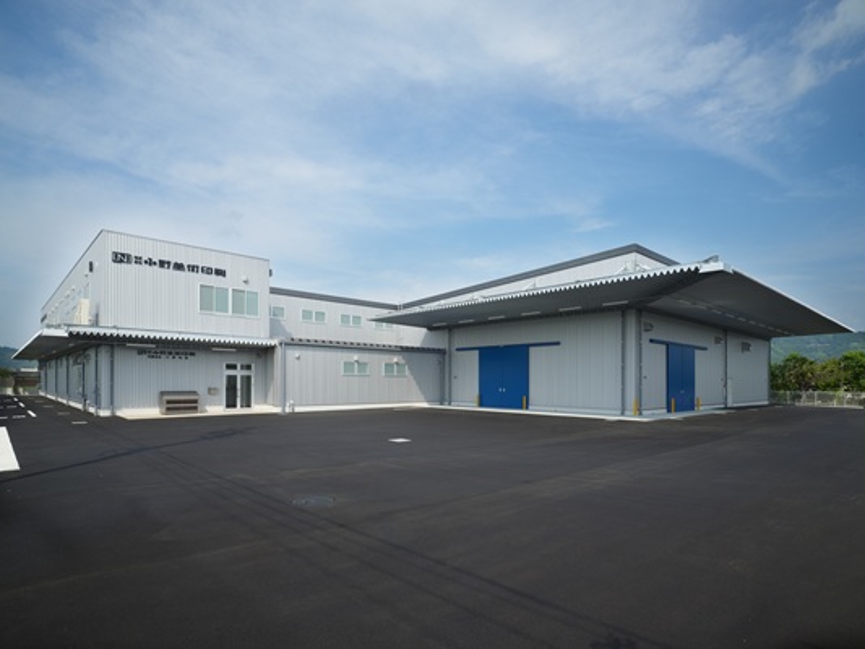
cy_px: 324
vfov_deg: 71.6
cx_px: 432
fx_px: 450
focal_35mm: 18
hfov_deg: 87.7
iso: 640
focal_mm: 23
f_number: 22
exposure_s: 1/125
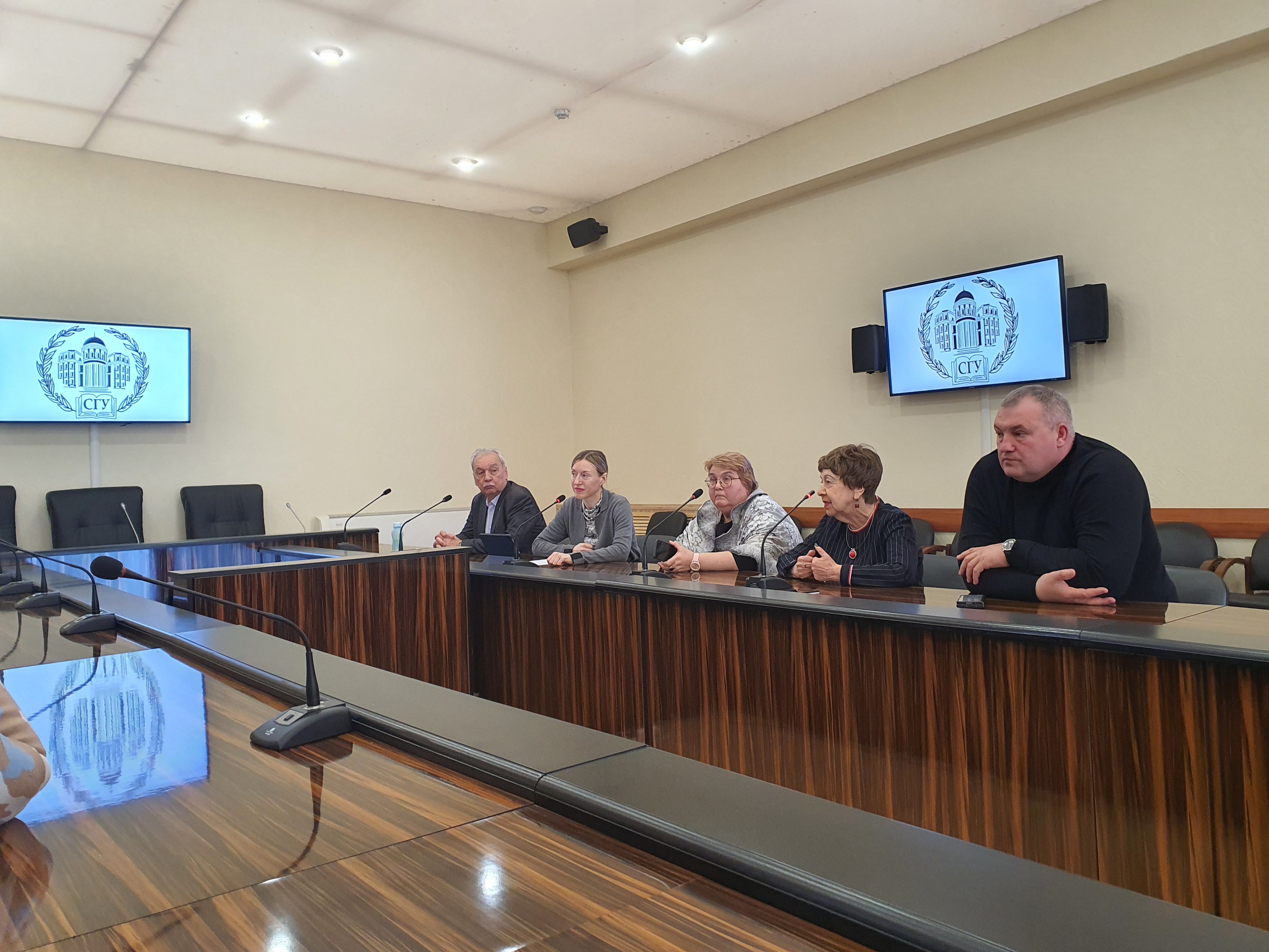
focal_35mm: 26
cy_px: 476
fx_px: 953
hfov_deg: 67.3
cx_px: 634
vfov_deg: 53.1
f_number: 2.4
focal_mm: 4.3
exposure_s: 1/50
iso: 320
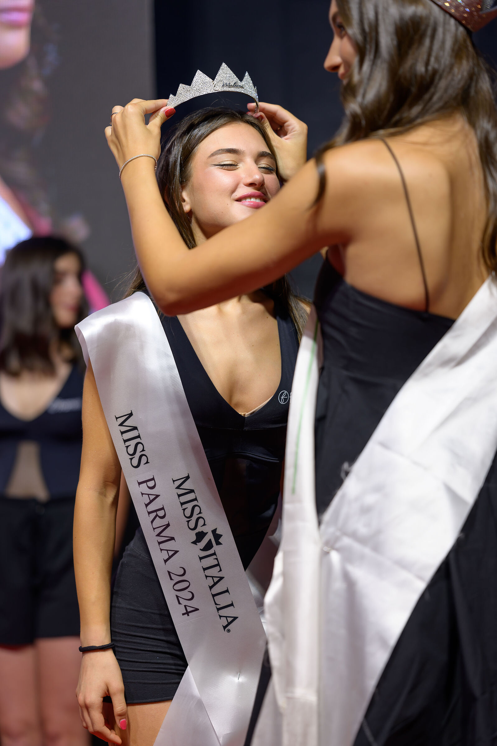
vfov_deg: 23.9
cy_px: 373
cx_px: 248
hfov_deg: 16.1
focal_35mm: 85
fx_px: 1762
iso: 200
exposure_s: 1/200
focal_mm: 85
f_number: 1.8
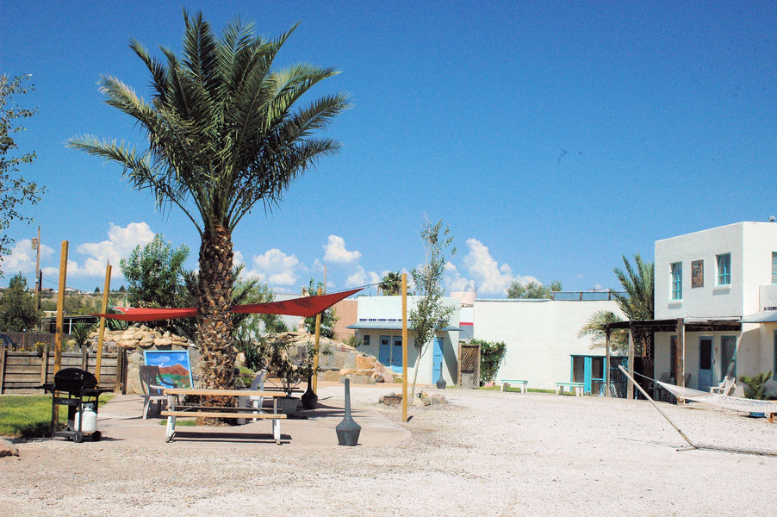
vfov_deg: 31.8
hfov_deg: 46.4
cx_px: 388
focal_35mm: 42
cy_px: 258
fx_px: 906
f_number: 14
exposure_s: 1/800
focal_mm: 28
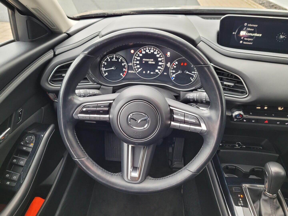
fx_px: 216
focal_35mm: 26
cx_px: 144
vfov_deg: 53.1
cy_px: 108
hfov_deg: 67.3
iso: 160
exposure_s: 1/50
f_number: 1.8
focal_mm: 5.4
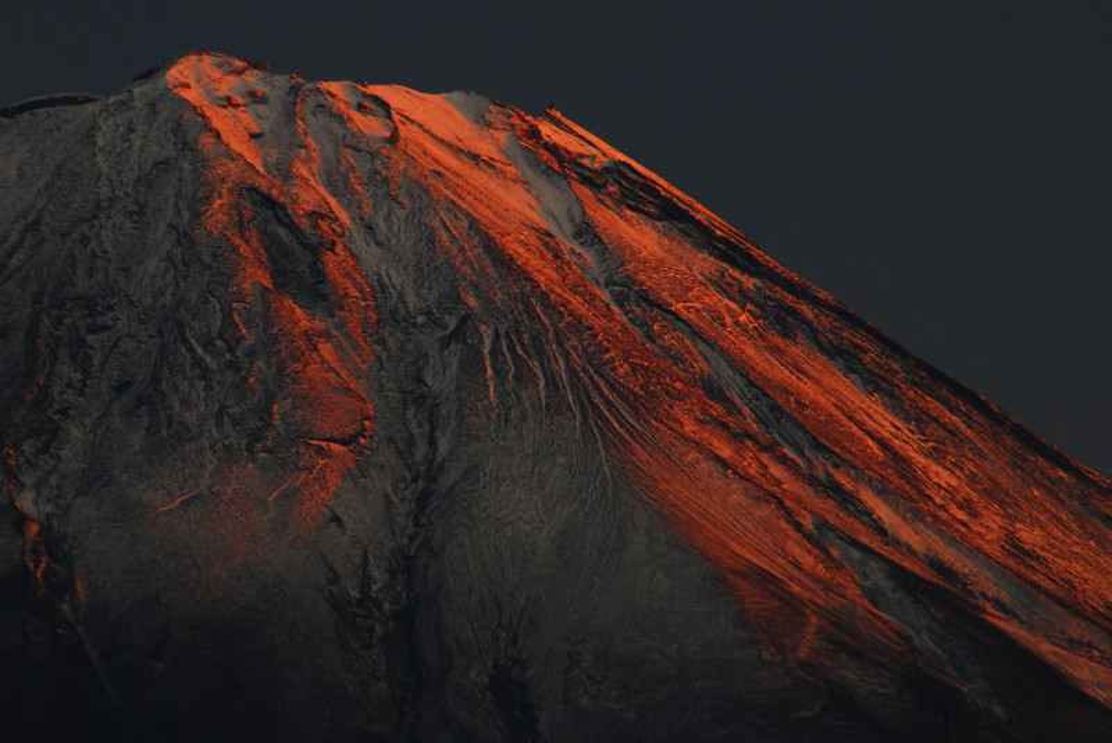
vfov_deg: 3.4
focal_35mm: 405
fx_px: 12521
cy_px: 372
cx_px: 556
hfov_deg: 5.1
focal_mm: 270
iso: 250
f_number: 8
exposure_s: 1/10
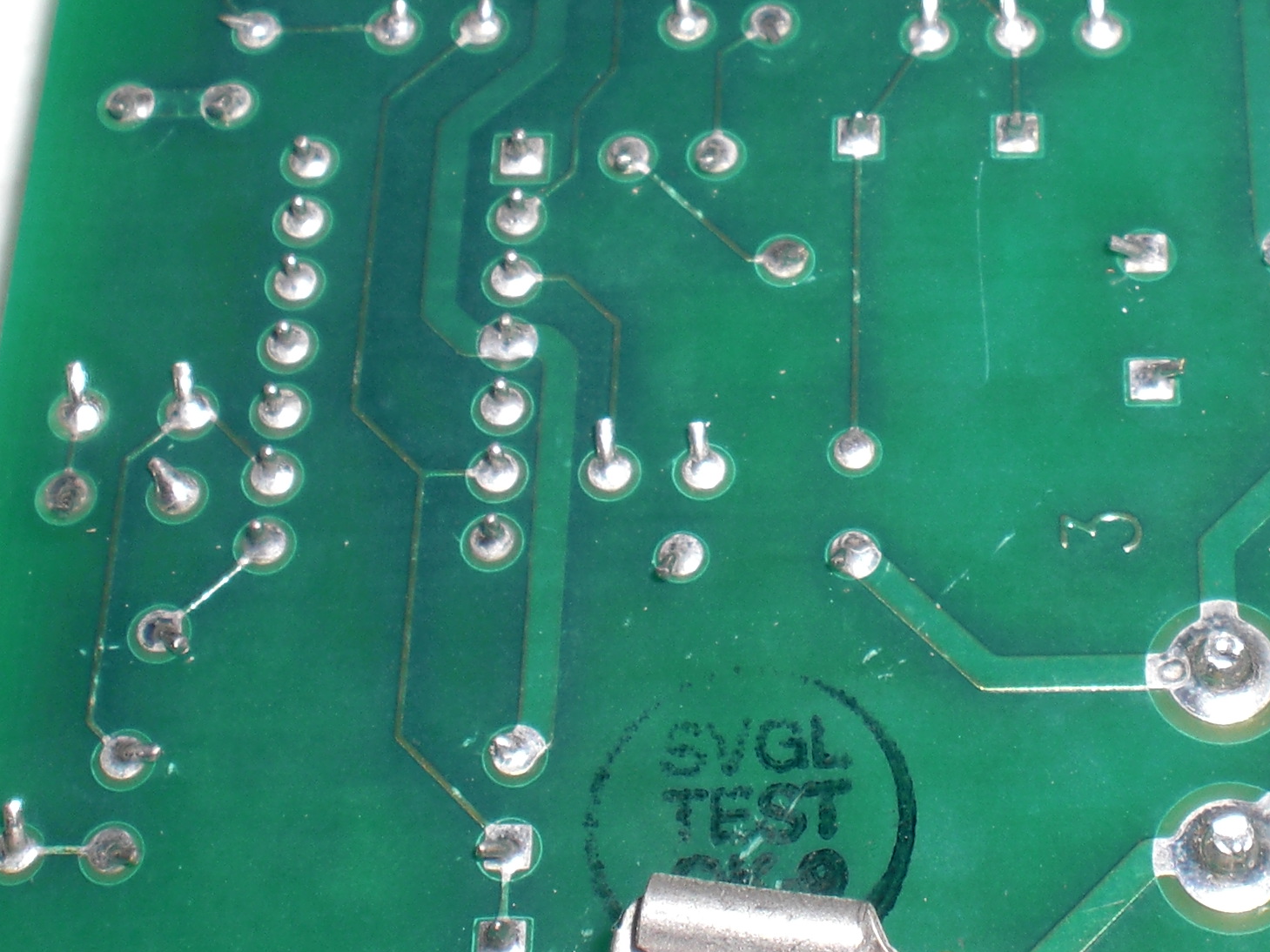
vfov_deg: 17.3
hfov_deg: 22.6
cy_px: 223
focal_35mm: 85
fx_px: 3118
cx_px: 1058
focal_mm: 6.3
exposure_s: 1/60
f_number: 5.6
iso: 64
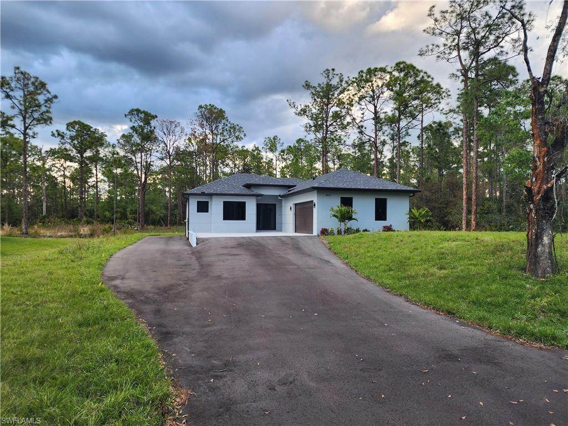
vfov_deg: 58.9
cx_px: 284
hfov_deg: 73.9
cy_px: 213
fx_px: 377
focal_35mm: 23
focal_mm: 6.4
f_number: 1.8
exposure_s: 1/180
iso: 20
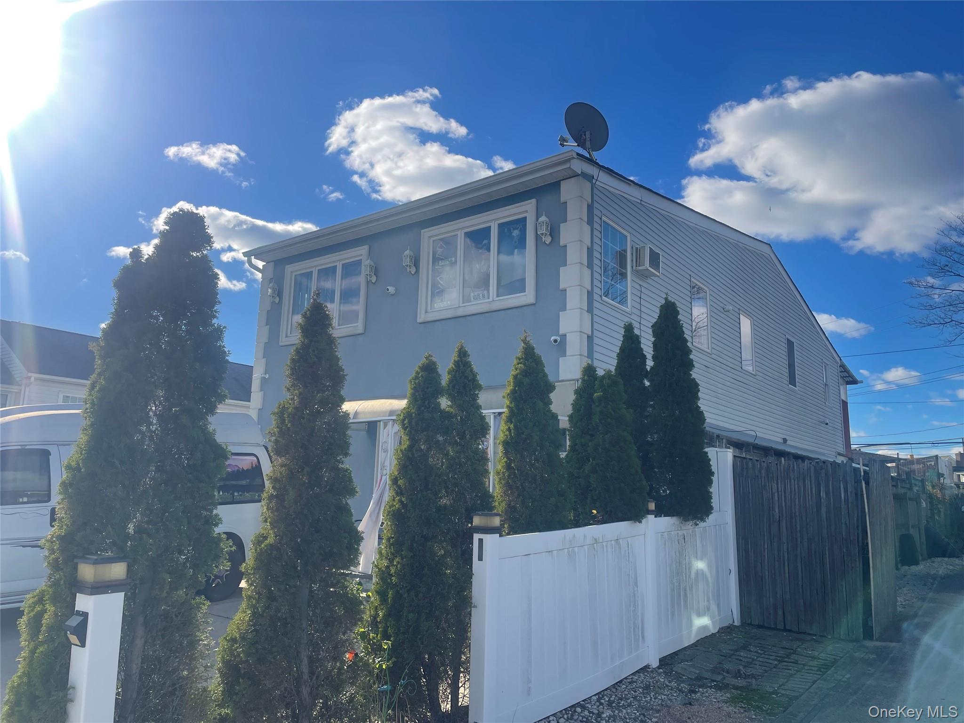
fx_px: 724
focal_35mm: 26
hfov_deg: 67.3
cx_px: 482
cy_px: 362
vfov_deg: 53.1
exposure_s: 1/4292
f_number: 1.6
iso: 32
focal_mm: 4.2
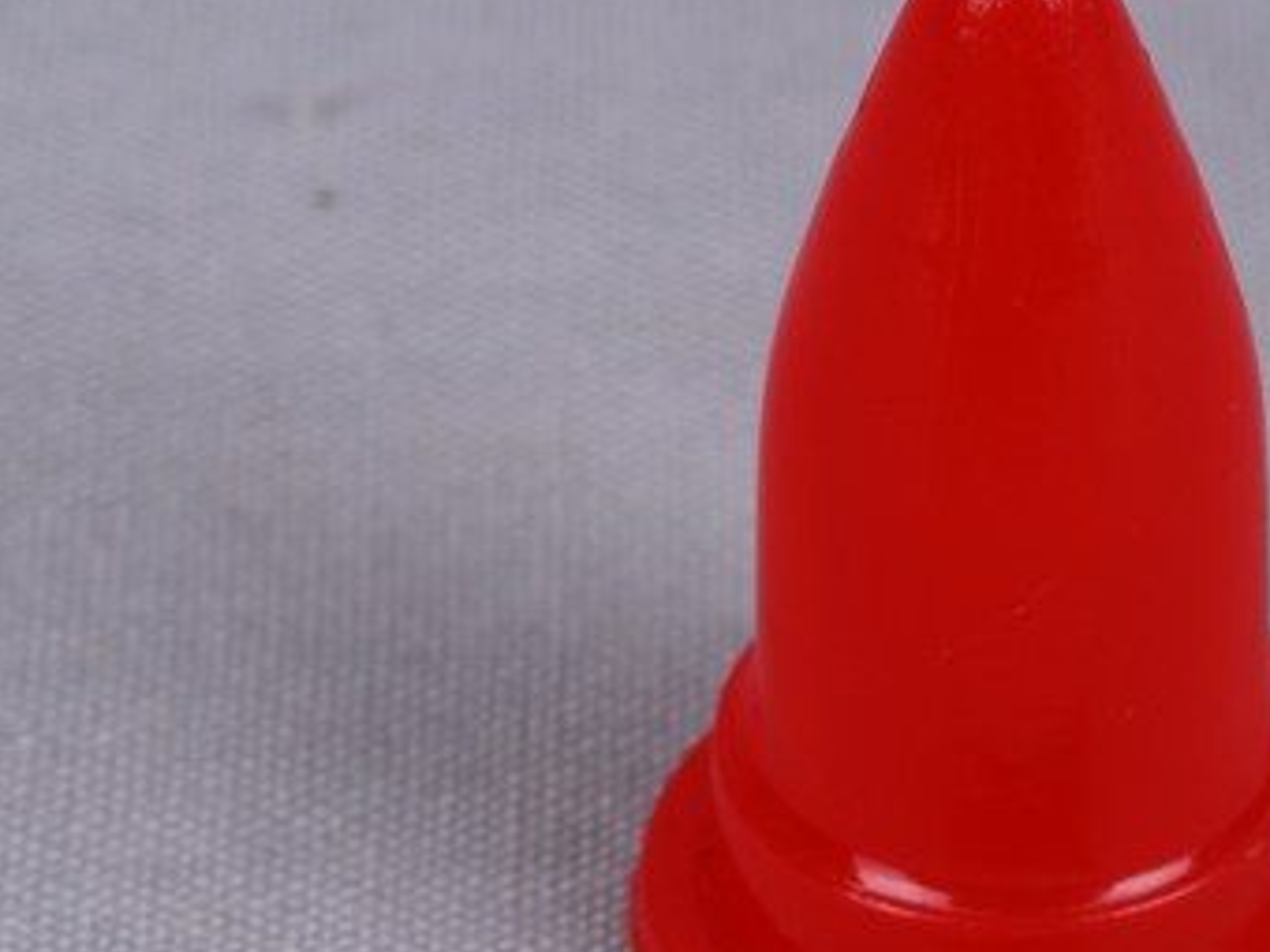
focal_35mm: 163
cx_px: 1012
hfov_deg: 12.1
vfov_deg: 9.1
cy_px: 657
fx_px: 5980
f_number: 32
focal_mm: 60
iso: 100
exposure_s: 1/60
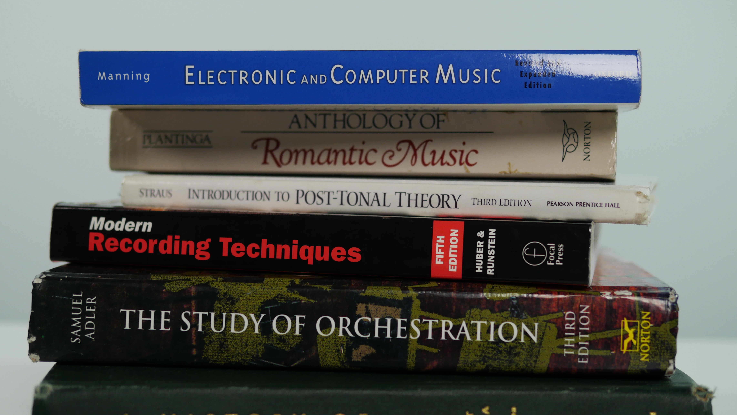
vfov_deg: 21.8
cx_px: 372
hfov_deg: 37.8
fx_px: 1075
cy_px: 265
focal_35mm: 55
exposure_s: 1/250
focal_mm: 25
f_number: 2
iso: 200
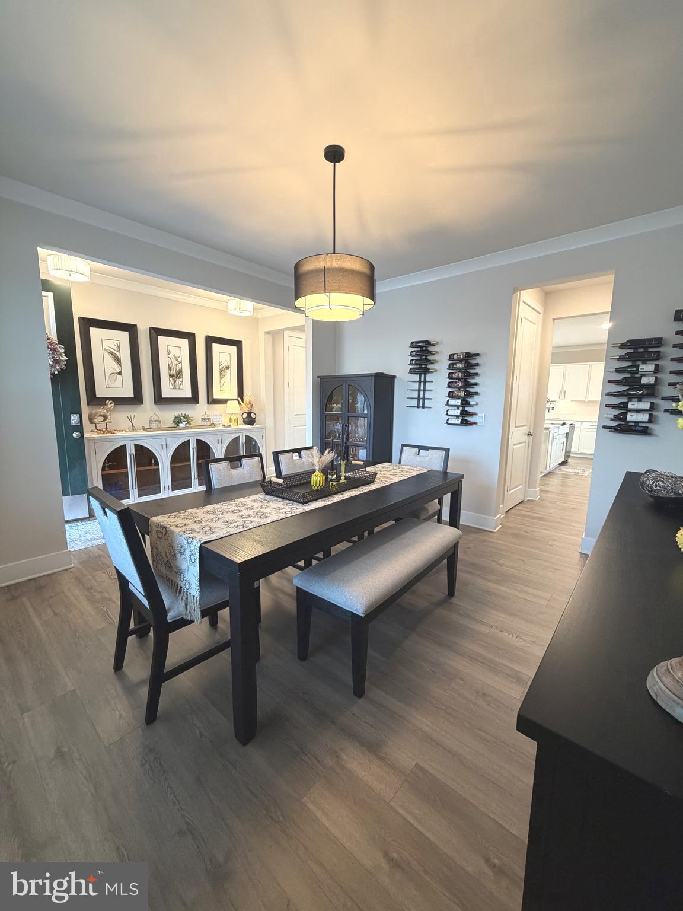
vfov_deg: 102.1
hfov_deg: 85.7
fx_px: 368
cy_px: 456
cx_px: 342
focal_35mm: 14
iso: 250
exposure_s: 1/60
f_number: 2.2
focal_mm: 2.22
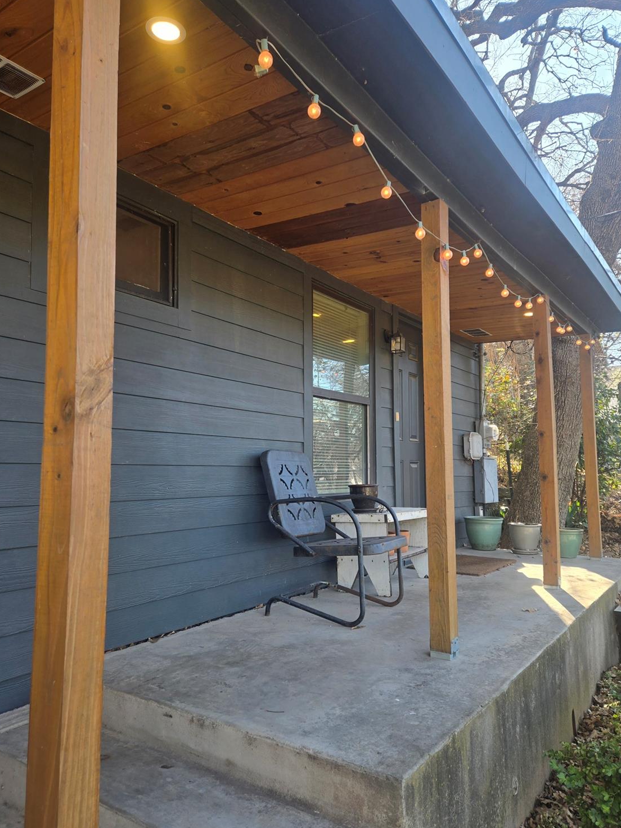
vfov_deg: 71.6
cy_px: 418
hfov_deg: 56.8
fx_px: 574
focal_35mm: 24
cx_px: 307
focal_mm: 5.4
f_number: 1.8
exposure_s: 1/192
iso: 25
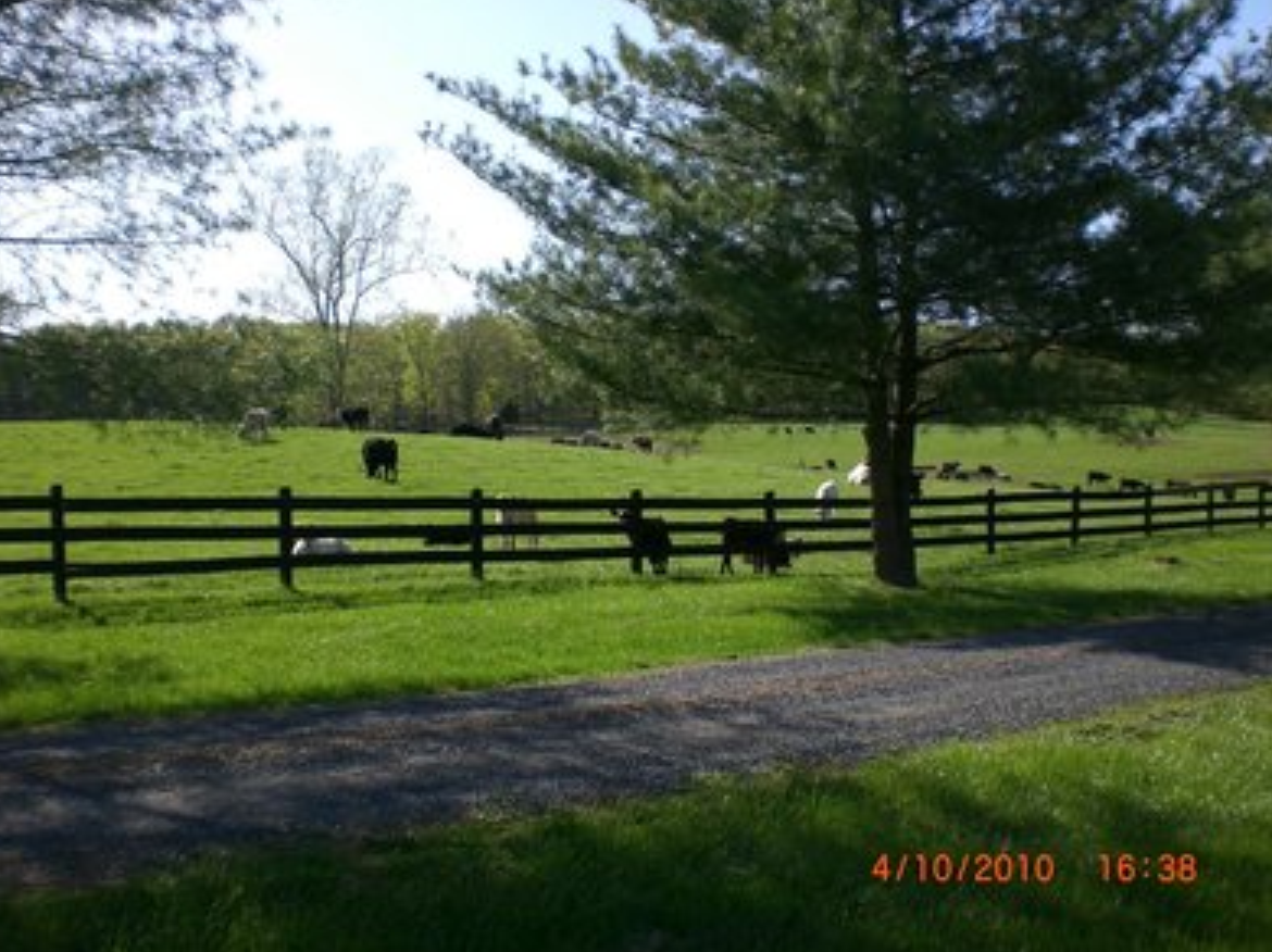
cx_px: 623
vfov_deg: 36.8
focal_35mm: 39
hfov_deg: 47.9
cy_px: 479
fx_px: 1432
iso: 50
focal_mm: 6.3
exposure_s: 1/320
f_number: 4.4
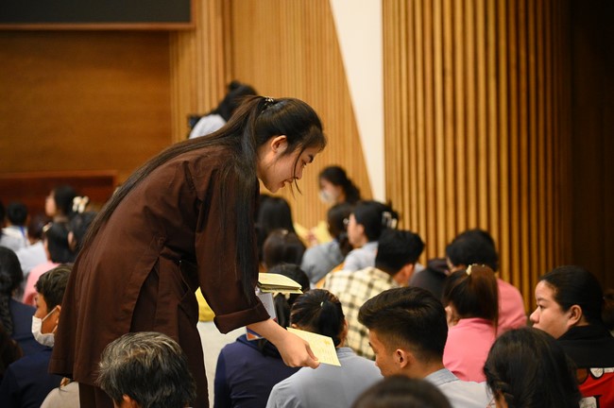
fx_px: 1789
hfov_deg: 19.5
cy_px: 204
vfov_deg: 13.0
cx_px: 307
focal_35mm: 105
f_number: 4
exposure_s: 1/160
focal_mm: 105
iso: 8000
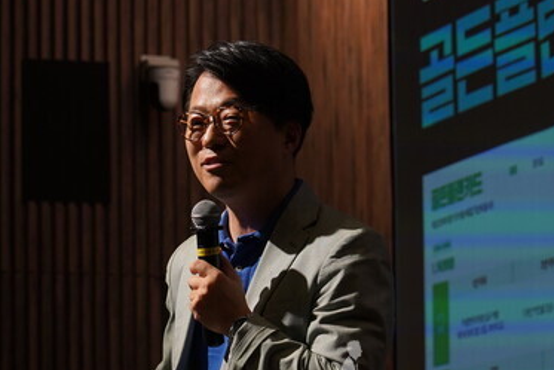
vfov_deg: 7.4
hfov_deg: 11.1
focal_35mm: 185
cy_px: 195
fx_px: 2848
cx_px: 226
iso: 1250
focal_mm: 77
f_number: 5.6
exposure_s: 1/160
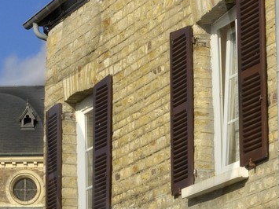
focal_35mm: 182
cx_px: -88
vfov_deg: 8.2
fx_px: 1466
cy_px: 93
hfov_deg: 10.6
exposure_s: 1/160
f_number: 12
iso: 100
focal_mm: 28
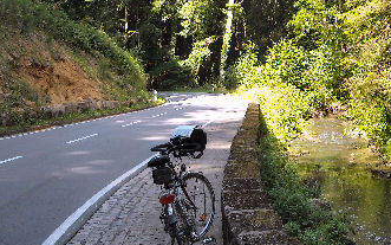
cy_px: 78
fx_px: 597
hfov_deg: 36.1
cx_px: 236
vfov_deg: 23.0
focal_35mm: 56
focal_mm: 5.7
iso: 64
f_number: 2.8
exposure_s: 1/129
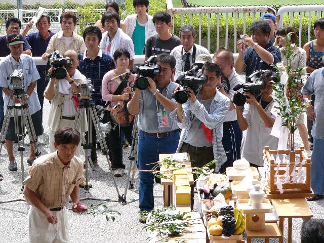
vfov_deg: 10.3
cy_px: 122
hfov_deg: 13.7
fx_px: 1348
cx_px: 162
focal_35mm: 144
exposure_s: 1/1000
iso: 100
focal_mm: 23.9
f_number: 2.8
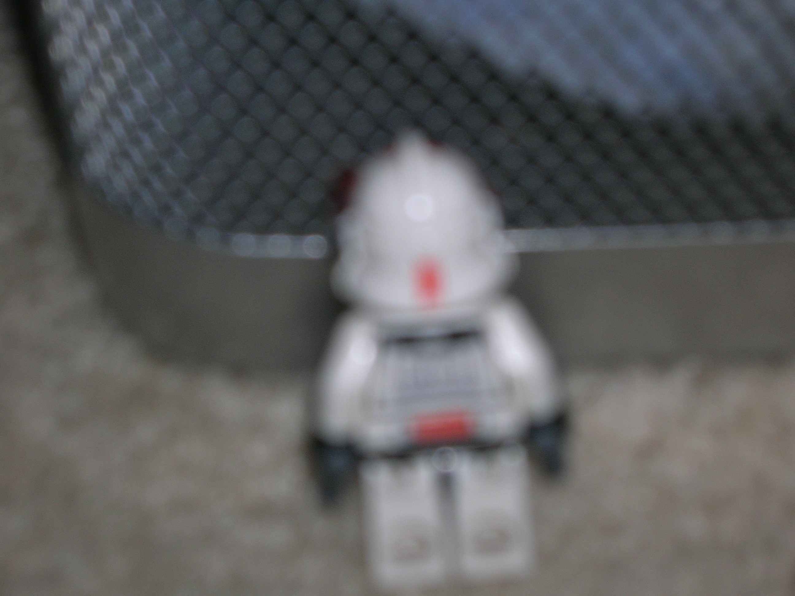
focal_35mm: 102
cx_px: 398
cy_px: 298
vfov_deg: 14.5
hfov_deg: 19.3
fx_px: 2343
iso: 50
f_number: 4.9
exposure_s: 1/60.1
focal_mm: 17.1
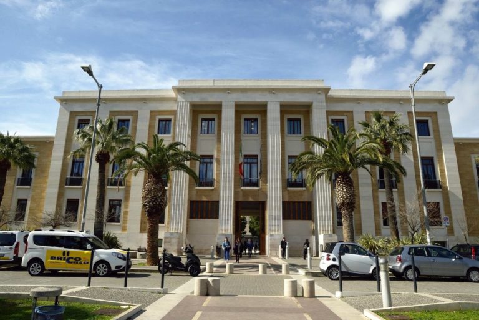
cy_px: 160
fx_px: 319
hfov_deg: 73.7
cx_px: 240
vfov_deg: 53.1
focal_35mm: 24
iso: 400
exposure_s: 1/800
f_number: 16
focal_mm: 24
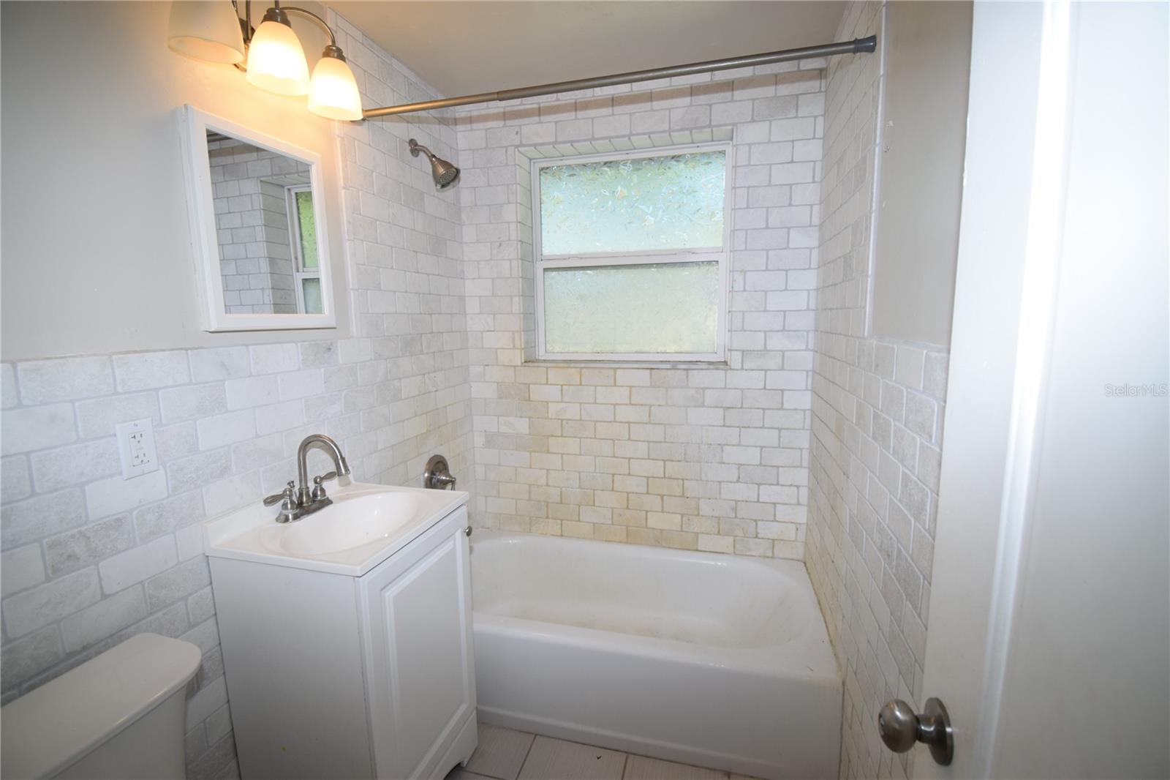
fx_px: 487
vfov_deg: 77.3
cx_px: 585
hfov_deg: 100.4
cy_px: 390
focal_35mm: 15
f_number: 6.3
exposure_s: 1/160
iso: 400
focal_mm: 10
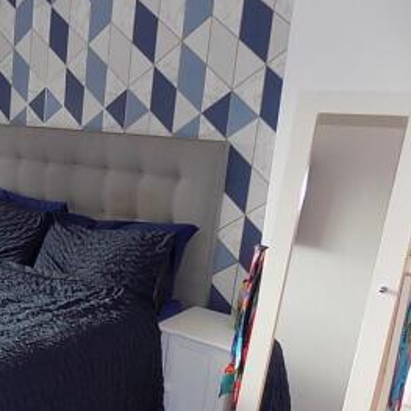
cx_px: -43
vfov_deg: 37.4
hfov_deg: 32.8
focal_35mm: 45
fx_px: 604
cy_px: 254
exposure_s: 1/30
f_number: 3.1
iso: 100
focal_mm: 4
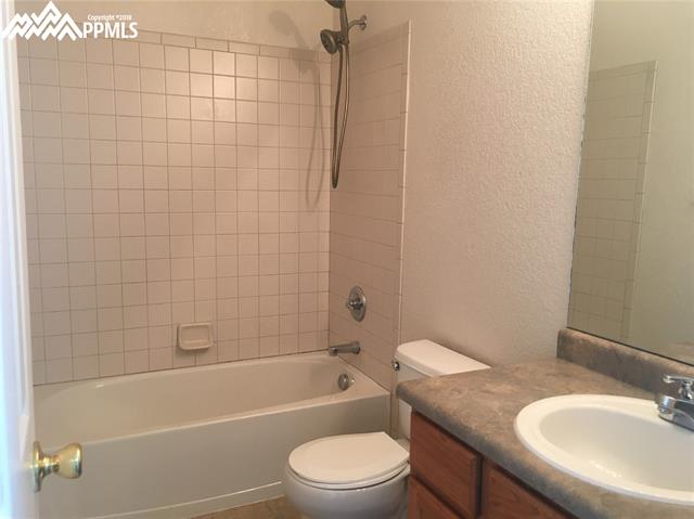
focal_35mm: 29
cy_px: 260
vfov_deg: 48.2
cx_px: 347
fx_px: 581
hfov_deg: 61.7
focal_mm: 4.15
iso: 80
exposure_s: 1/30
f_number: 2.2
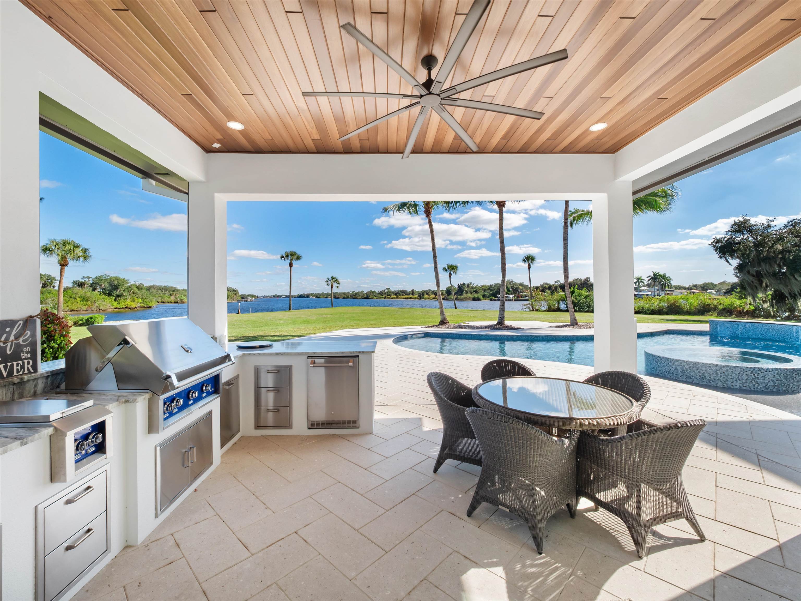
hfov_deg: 102.1
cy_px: 300
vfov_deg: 85.7
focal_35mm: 14
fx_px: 324
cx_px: 400
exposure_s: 1/200
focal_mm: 7
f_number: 7.1
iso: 200
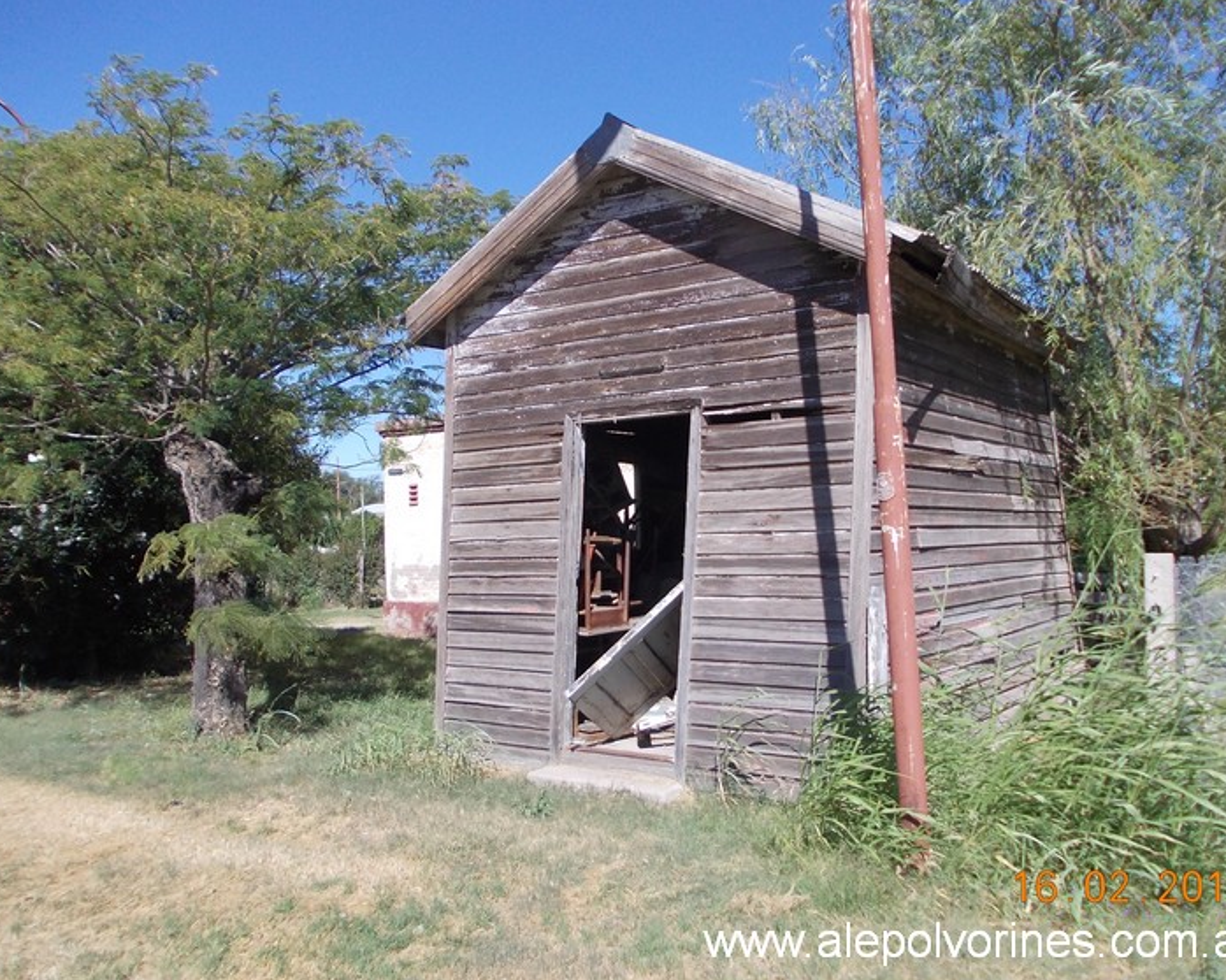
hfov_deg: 58.7
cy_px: 502
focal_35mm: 30
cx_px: 648
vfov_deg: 48.5
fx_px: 1088
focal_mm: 4
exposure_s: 1/250
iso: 80
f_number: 5.4
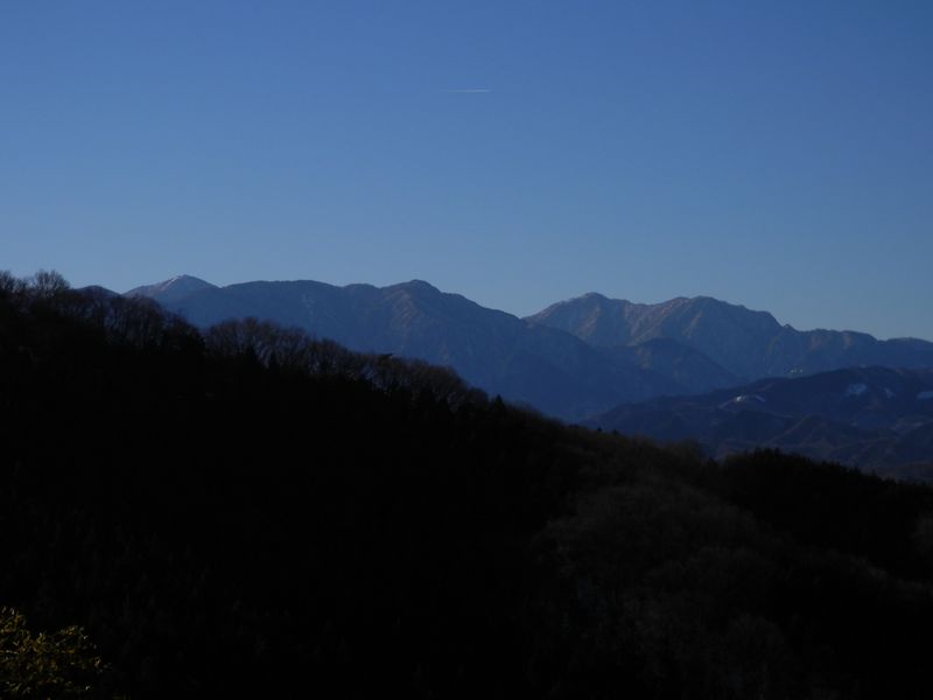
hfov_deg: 24.4
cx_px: 466
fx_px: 2156
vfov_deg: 18.4
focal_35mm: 80
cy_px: 350
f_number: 13.1
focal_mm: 14.4
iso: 80
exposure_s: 1/200
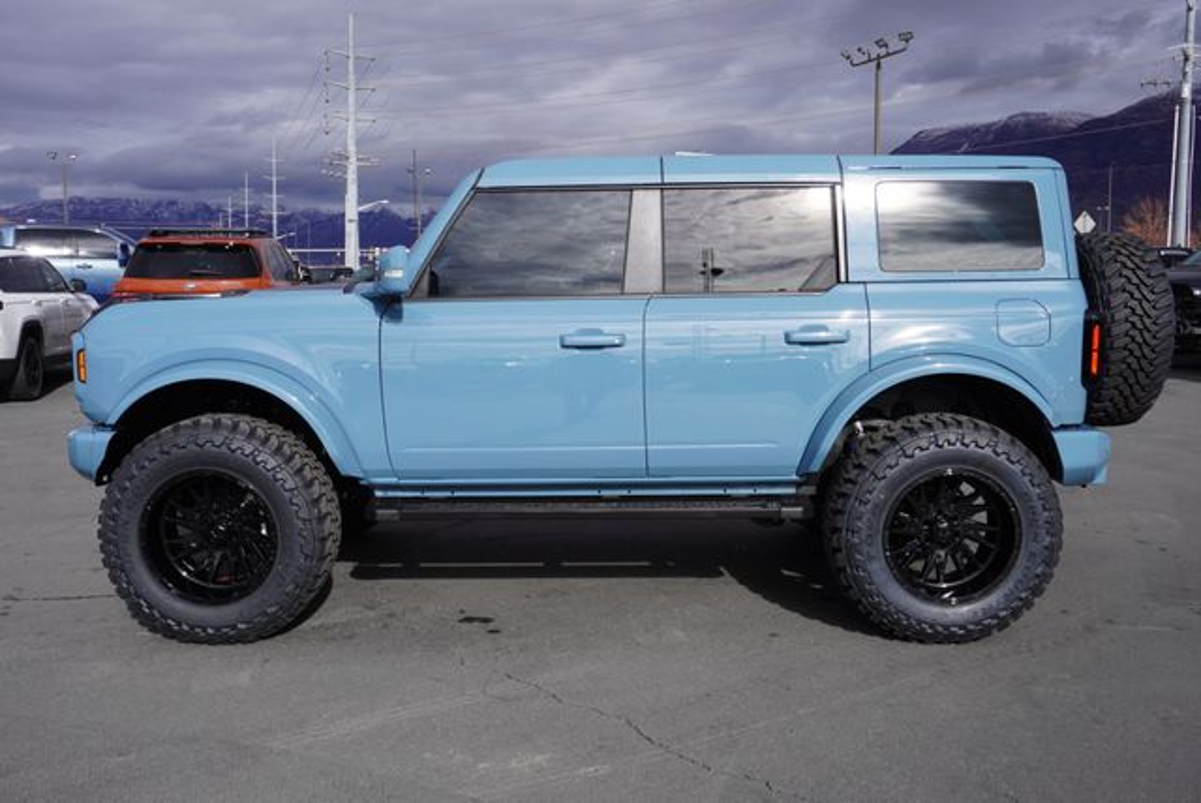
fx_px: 1102
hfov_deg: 57.2
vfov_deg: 40.0
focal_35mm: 33
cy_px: 402
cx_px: 600
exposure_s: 1/125
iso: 100
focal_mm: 22
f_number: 10
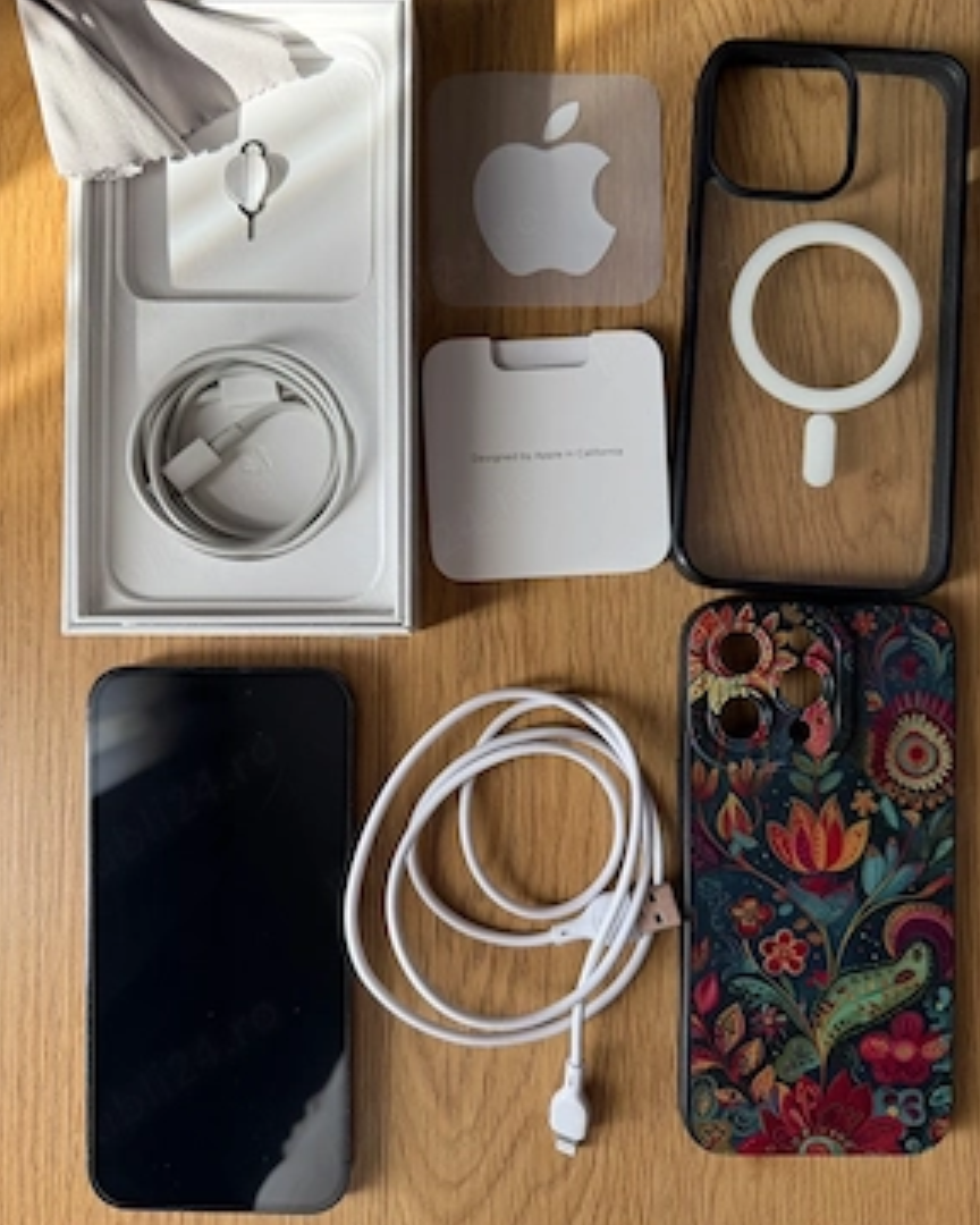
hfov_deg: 54.9
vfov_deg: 66.0
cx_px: 500
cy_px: 592
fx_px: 943
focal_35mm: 26
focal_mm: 6.76
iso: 125
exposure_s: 1/184
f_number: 1.78
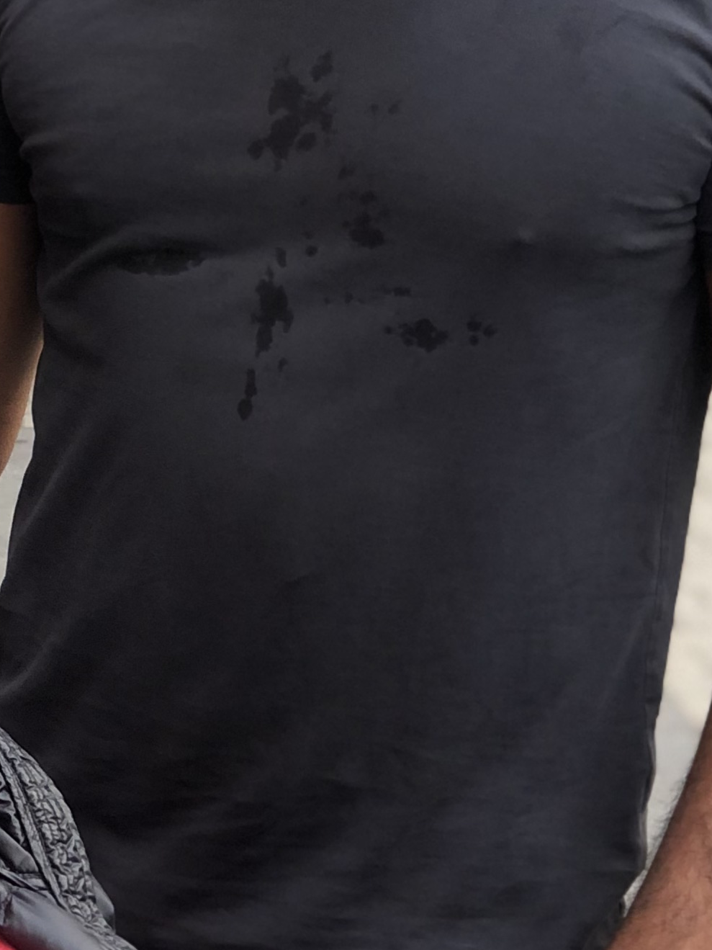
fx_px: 4361
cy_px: 525
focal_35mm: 159
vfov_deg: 12.4
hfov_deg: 9.3
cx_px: -51
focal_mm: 6
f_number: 2.4
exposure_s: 1/60
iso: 25
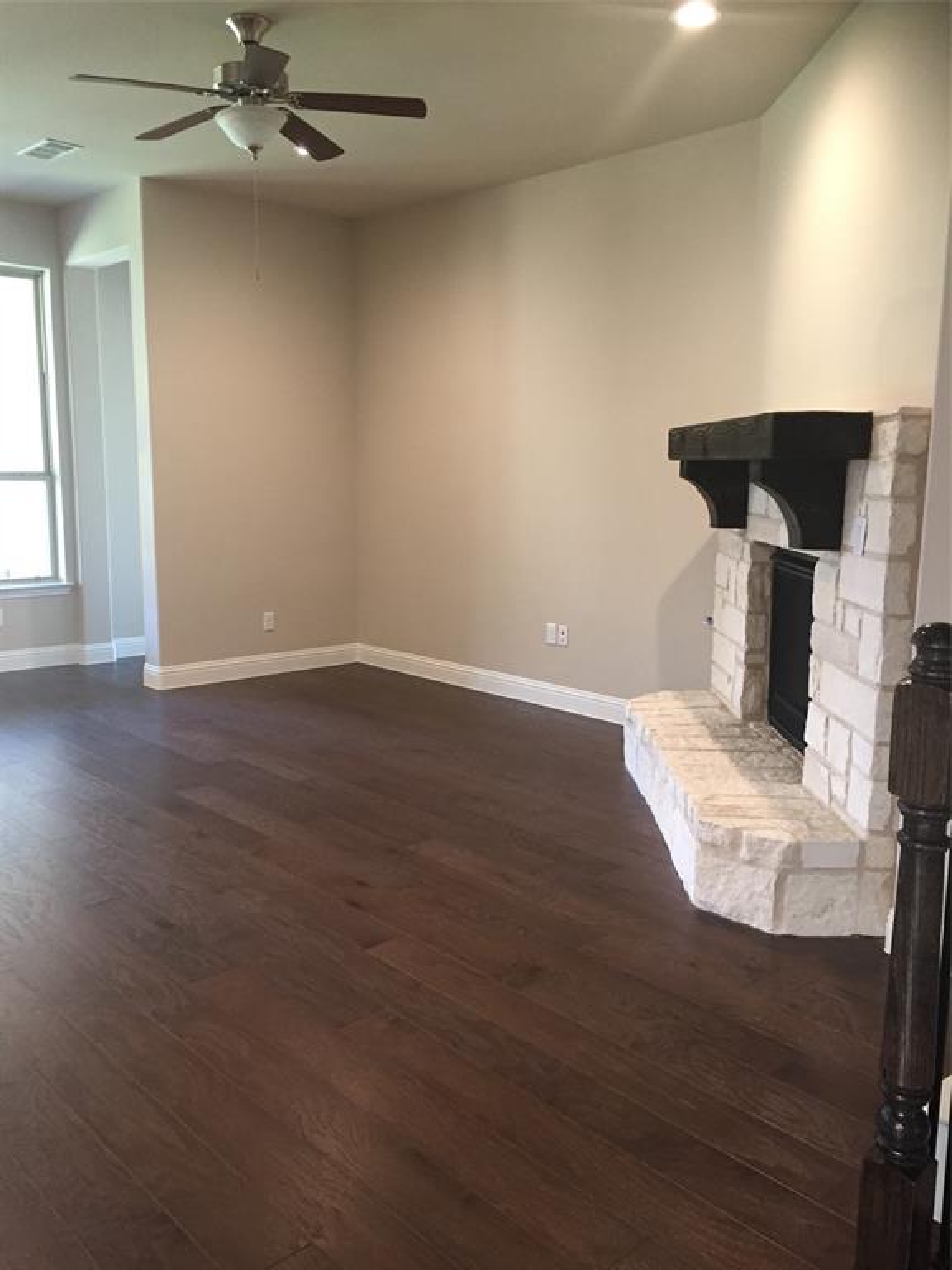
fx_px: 1063
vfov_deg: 61.7
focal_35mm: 29
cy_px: 635
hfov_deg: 48.2
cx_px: 476
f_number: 2.2
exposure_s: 1/30
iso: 160
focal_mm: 4.15
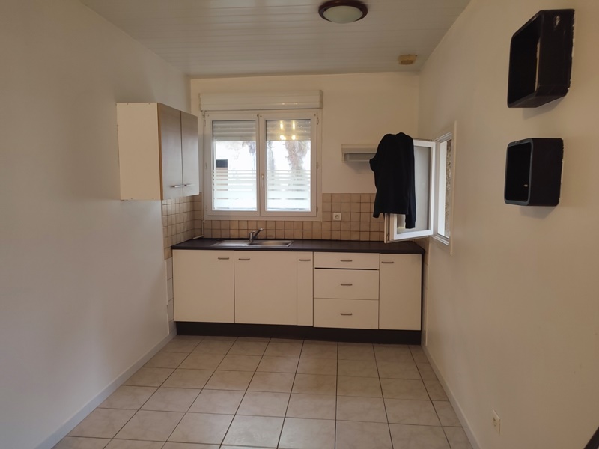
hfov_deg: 71.6
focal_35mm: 24
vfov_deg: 56.8
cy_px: 224
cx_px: 300
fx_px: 415
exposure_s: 1/33
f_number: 1.89
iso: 170
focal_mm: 5.89
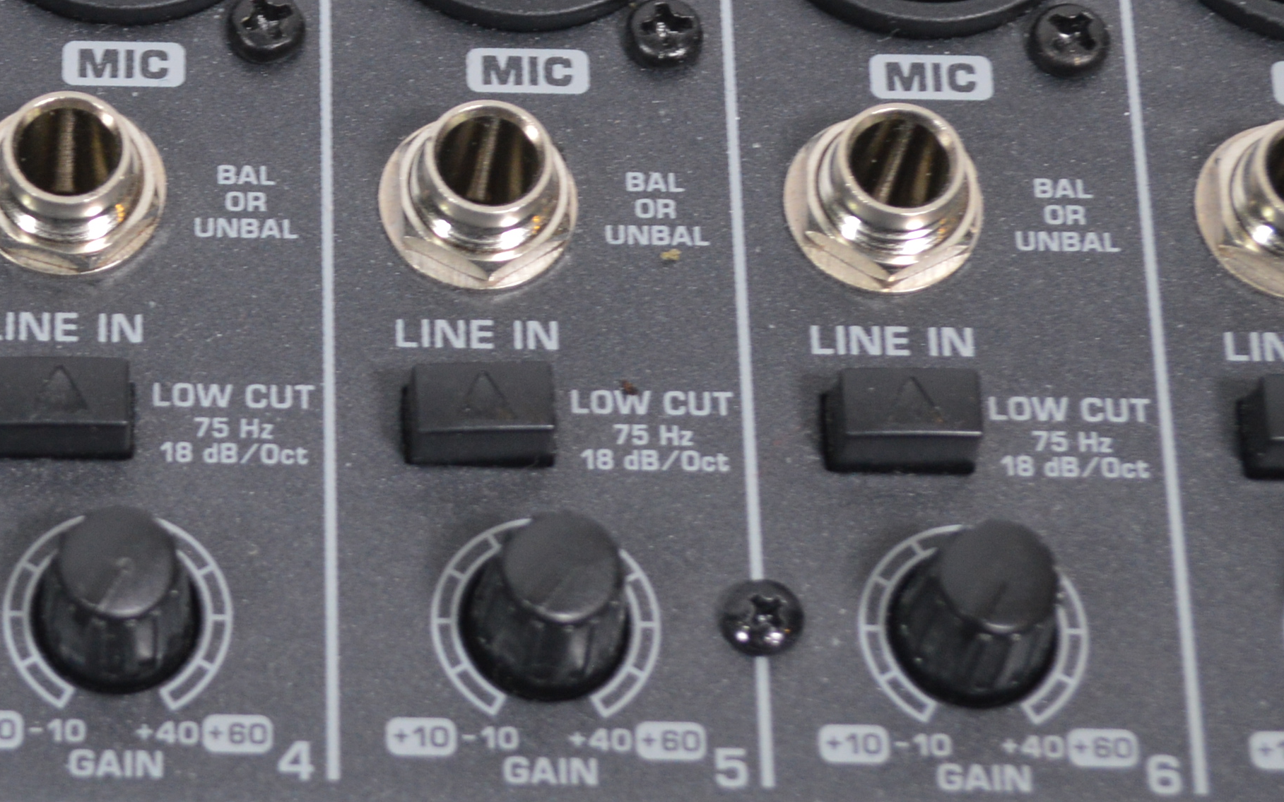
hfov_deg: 15.9
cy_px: 381
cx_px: 55
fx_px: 4513
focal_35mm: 129
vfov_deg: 10.2
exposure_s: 1/60
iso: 500
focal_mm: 34
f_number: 5
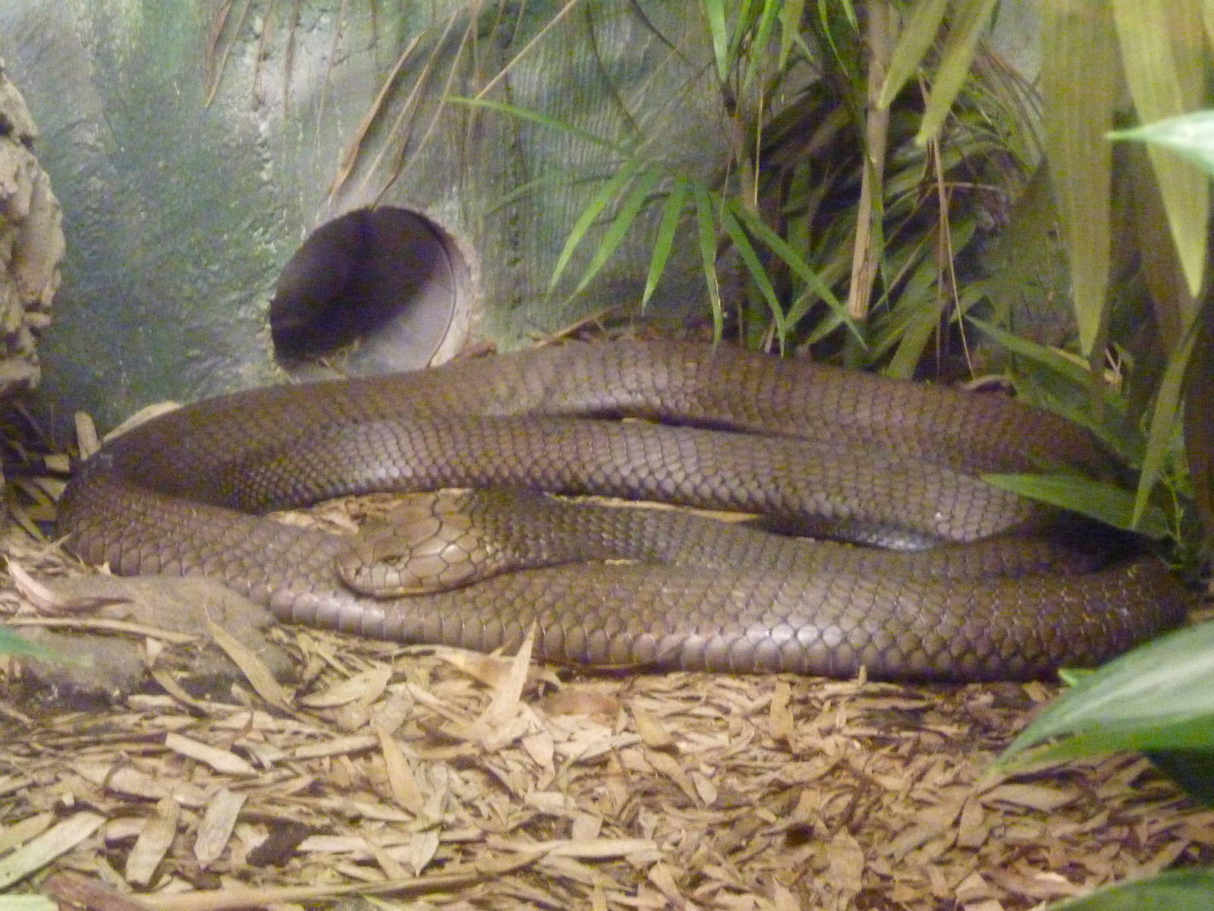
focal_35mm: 83
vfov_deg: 17.8
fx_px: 2911
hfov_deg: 23.6
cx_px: 607
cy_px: 456
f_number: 4.2
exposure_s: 1/10
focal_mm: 13.7
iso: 1600
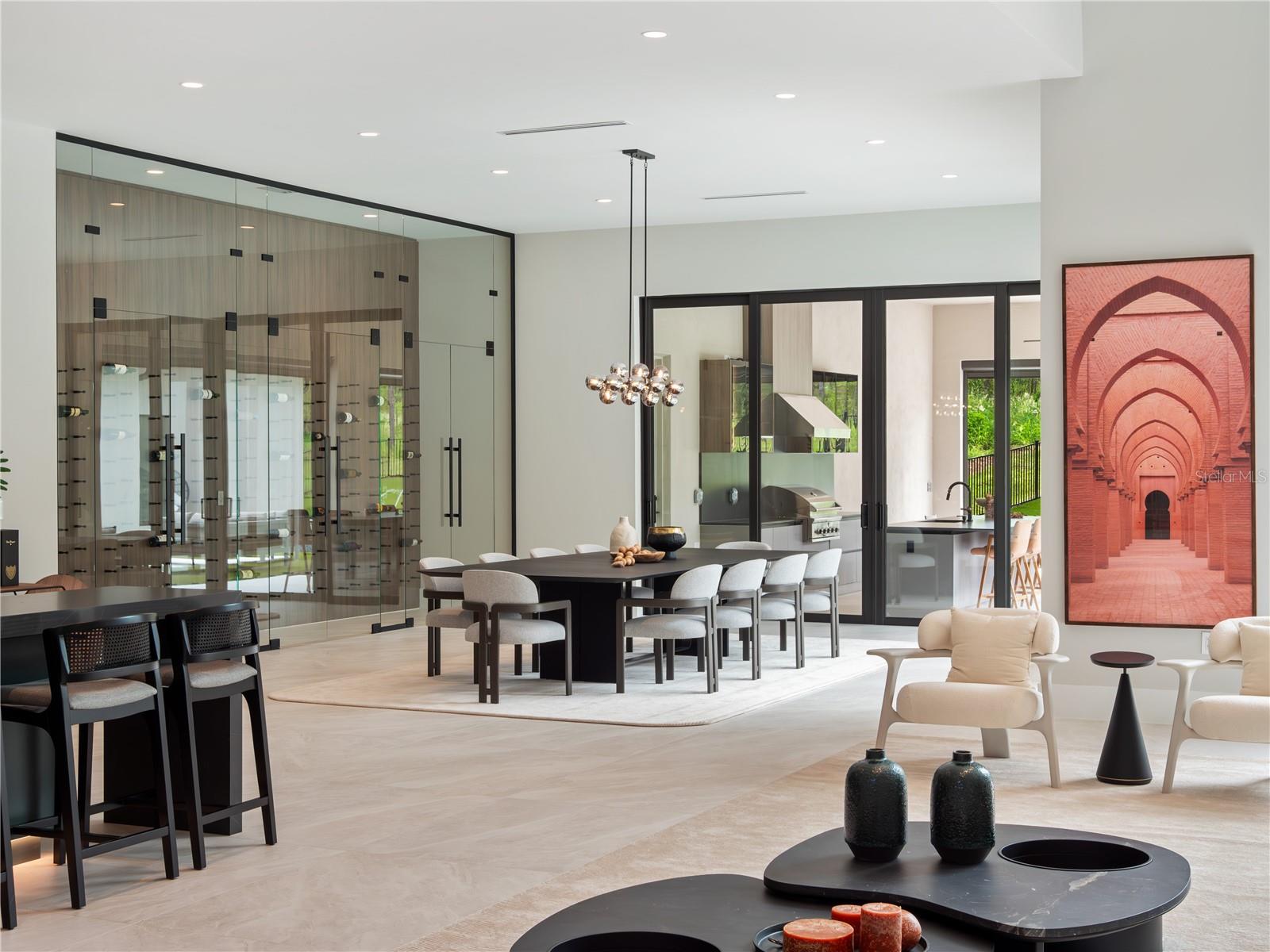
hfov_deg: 38.2
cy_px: 476
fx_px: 1834
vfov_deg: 29.1
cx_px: 635
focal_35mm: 50
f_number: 8
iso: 640
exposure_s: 1/60
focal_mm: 25
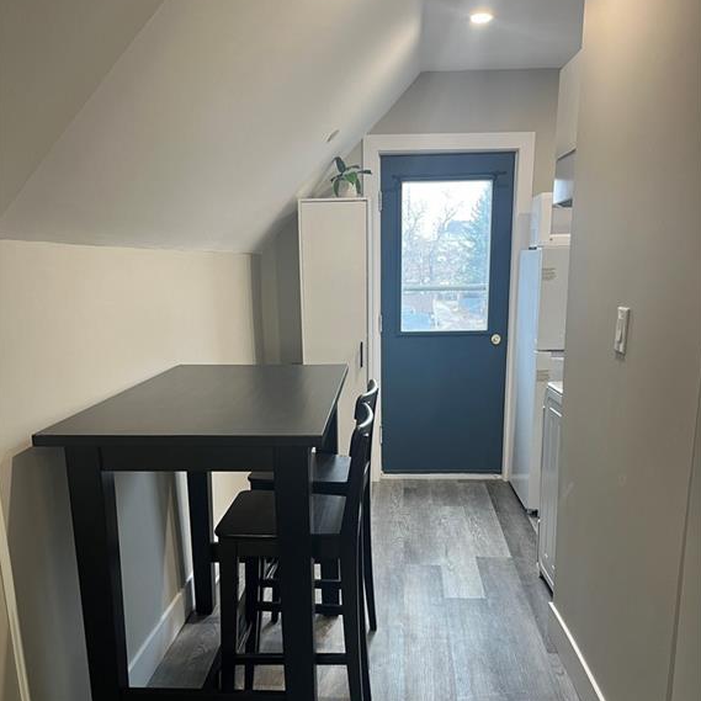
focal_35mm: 31
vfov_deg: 52.0
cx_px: 351
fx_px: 710
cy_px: 437
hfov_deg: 52.5
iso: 80
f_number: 1.6
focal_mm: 5.1
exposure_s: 1/60
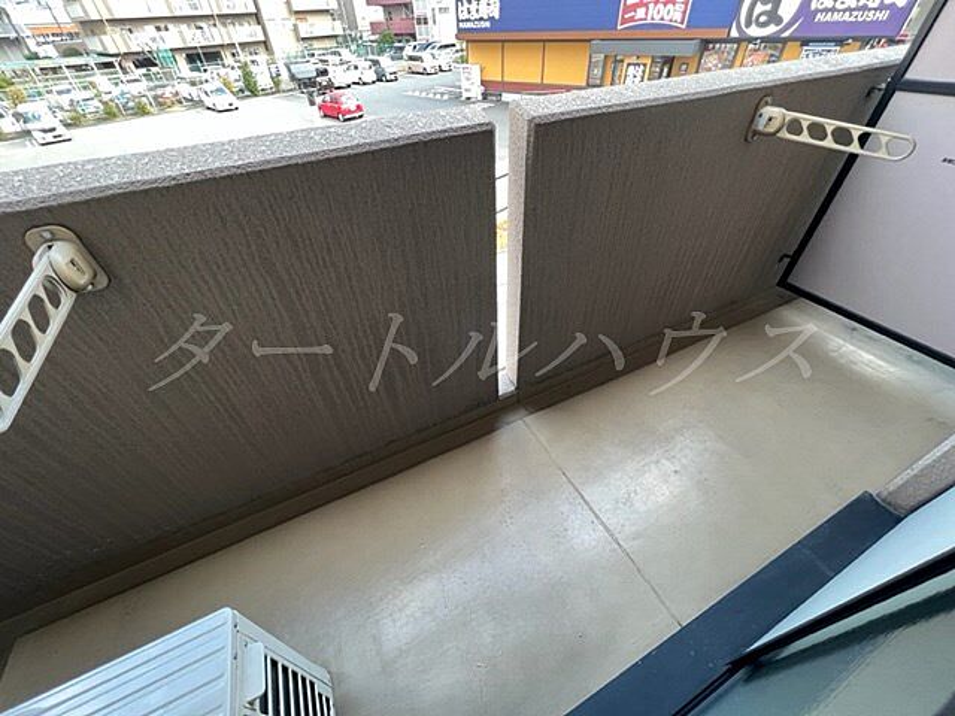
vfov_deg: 89.9
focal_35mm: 13
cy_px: 358
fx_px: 359
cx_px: 478
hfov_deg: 106.2
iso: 160
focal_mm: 1.57
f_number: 1.8
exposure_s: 1/121
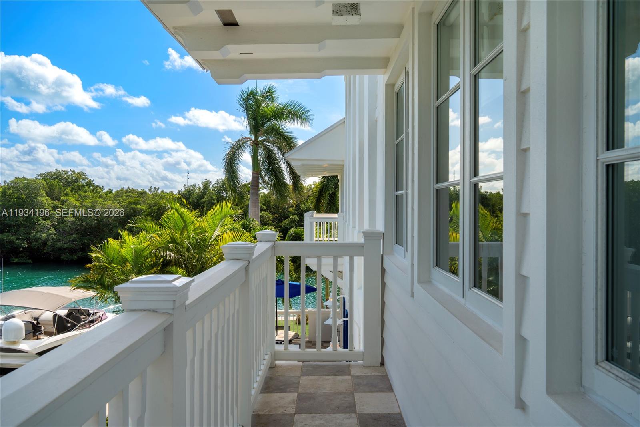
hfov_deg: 60.3
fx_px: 551
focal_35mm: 31
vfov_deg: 42.3
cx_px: 320
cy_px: 214
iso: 100
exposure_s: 1/160
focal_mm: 31
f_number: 11
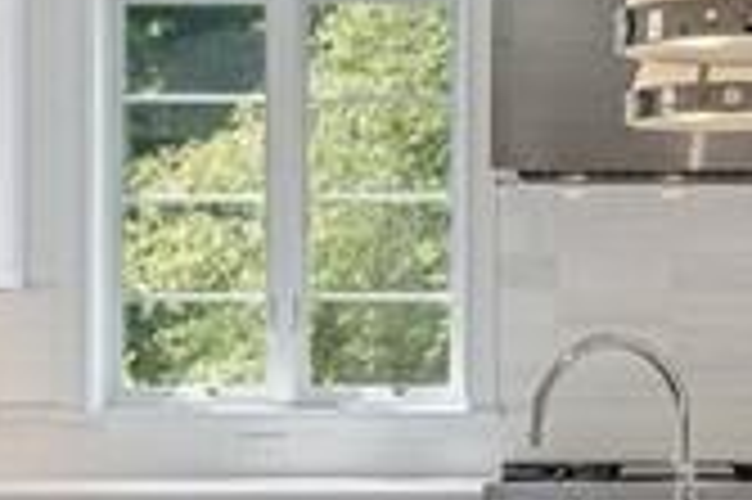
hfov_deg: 18.3
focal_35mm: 107
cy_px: 473
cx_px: 840
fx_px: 2238
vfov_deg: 12.6
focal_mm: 16.5
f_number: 11
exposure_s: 1/10
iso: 200
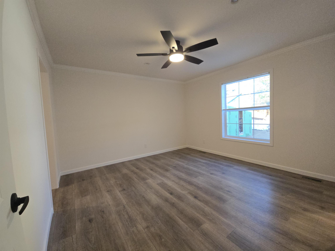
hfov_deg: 106.2
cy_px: 126
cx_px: 168
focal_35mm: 13
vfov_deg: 89.9
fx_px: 126
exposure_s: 1/60
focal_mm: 2.2
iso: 160
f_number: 2.2
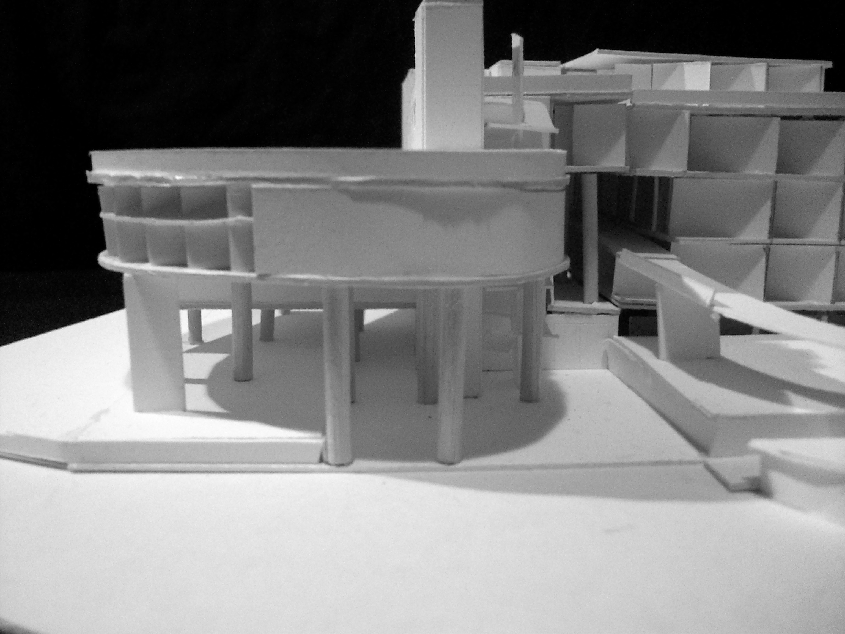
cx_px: 422
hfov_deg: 54.0
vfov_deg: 41.8
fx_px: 830
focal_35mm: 34
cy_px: 317
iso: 166
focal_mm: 5.7
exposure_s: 1/8
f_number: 2.8
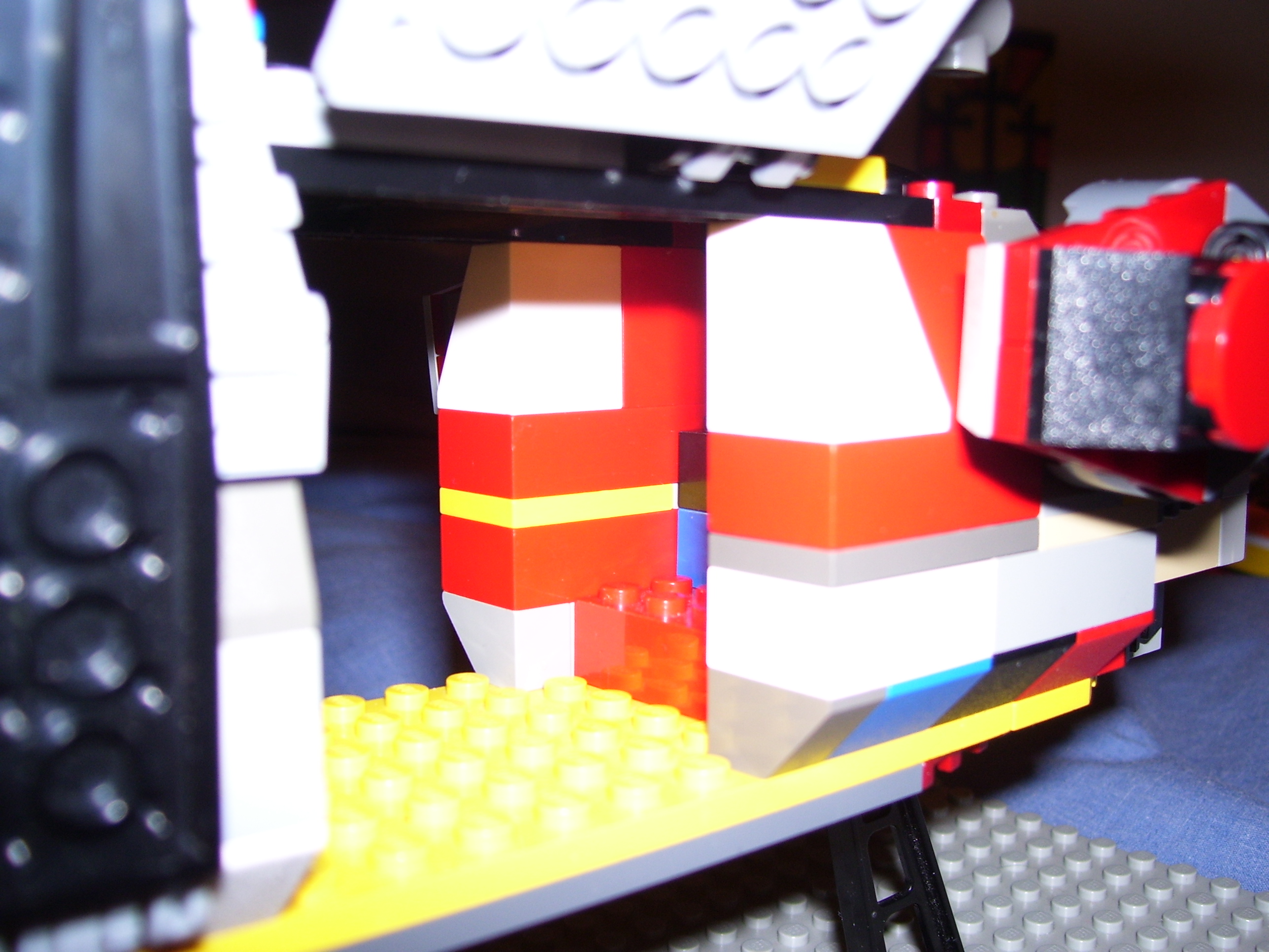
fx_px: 1356
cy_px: 476
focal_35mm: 37
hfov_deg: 50.1
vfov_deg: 38.7
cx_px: 634
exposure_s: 1/60
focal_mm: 6
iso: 80
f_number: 2.7
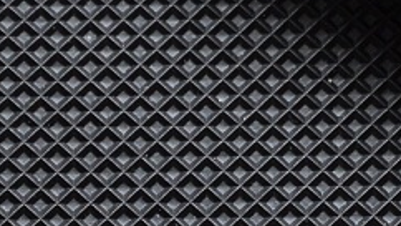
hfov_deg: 3.2
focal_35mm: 682
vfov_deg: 1.8
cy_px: -148
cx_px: 403
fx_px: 7250
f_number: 9
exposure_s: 1/6
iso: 200
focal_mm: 70
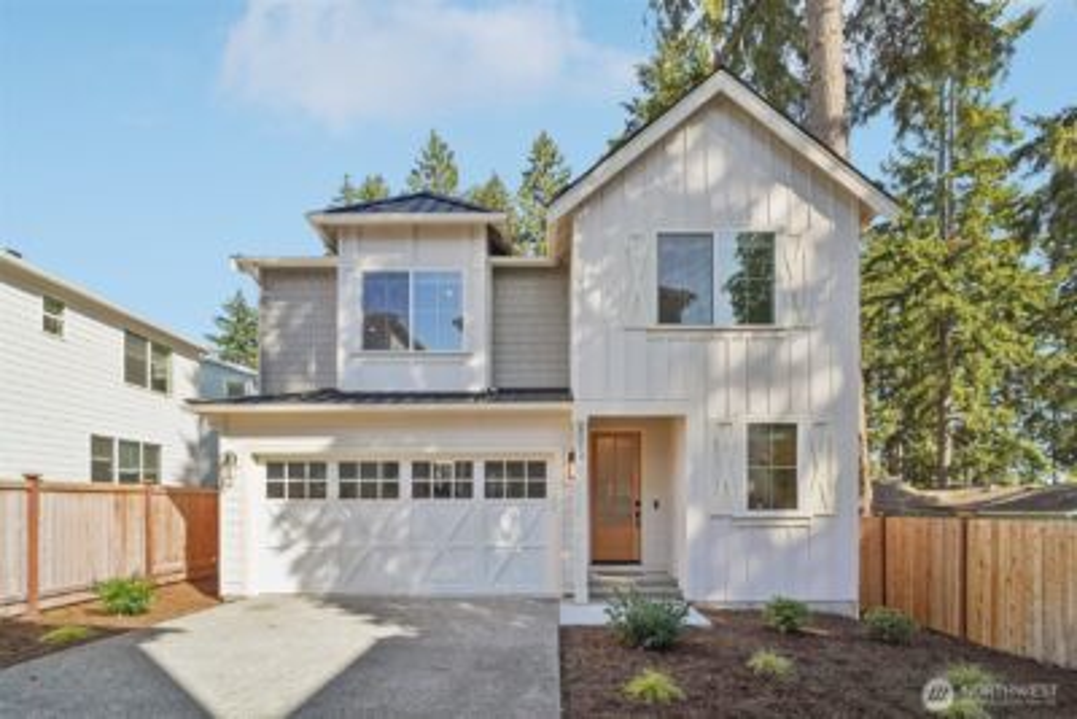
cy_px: 360
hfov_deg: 96.7
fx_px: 479
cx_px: 538
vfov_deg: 73.8
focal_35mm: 16
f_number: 8
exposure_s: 1/1000
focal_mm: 16
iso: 1600
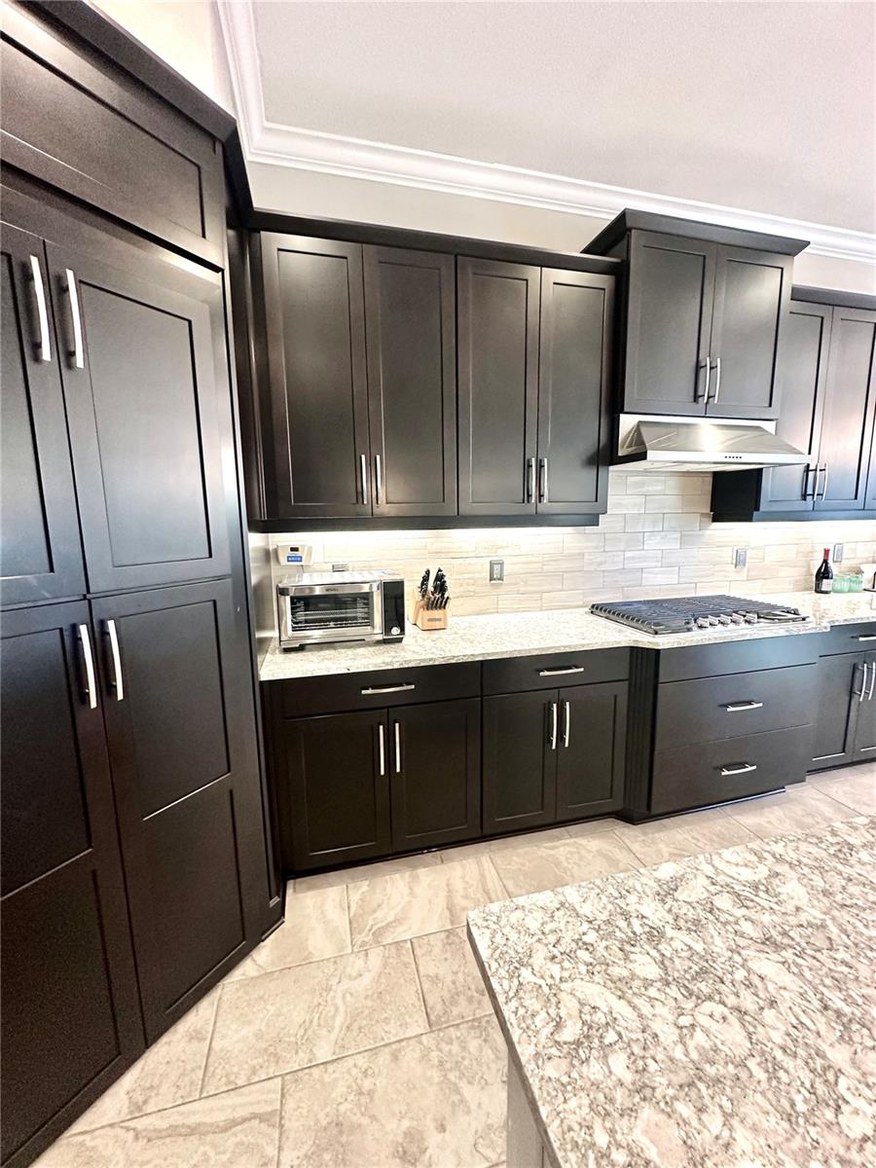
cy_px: 584
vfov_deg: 102.1
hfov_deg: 85.7
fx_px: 472
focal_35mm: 14
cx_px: 438
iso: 320
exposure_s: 1/60
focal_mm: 2.22
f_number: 2.2
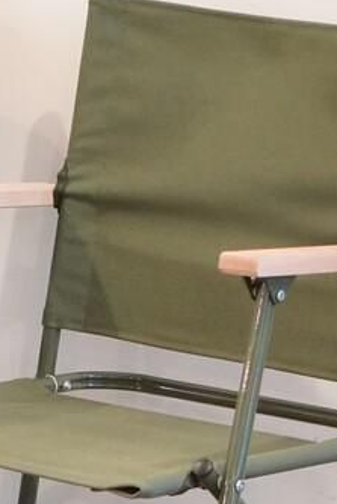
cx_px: 53
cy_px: 407
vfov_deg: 7.9
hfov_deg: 5.3
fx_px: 3647
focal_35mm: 260
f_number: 4.5
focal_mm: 58
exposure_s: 1/60
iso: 4000
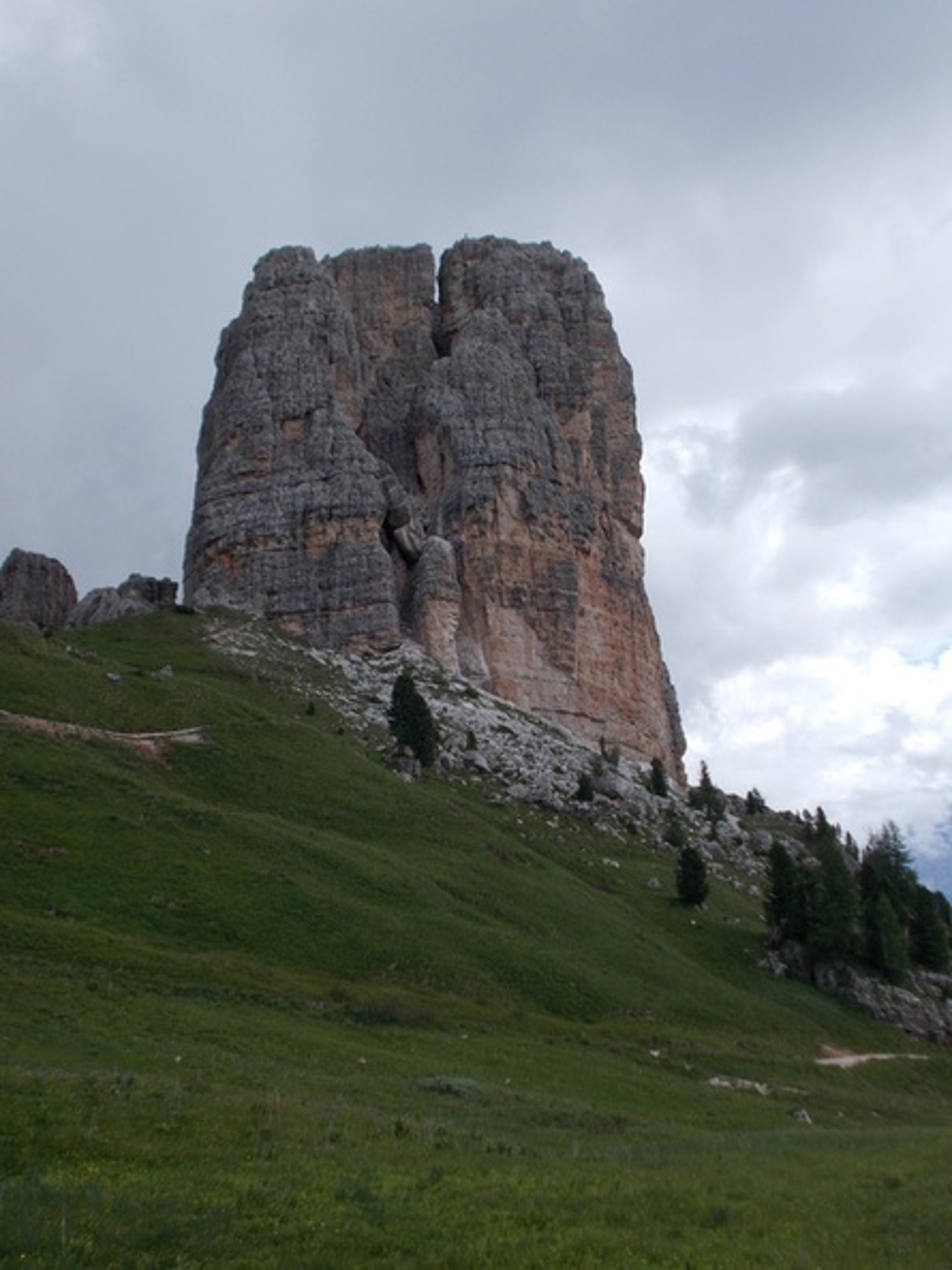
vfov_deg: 47.9
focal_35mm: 39
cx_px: 476
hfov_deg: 36.8
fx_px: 1431
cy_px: 635
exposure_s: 1/100
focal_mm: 6.9
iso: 80
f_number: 9.8
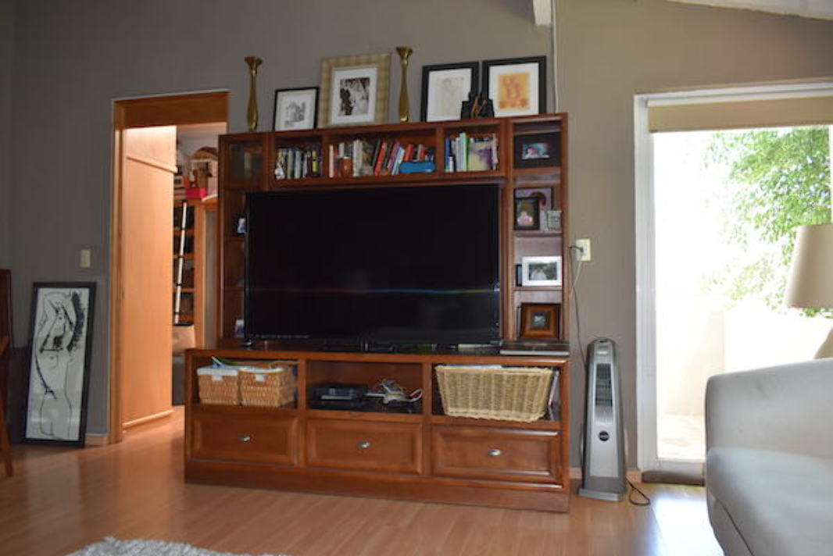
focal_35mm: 27
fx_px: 625
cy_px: 278
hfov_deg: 67.4
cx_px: 416
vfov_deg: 48.0
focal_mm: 18
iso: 800
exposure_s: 1/80
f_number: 4.5
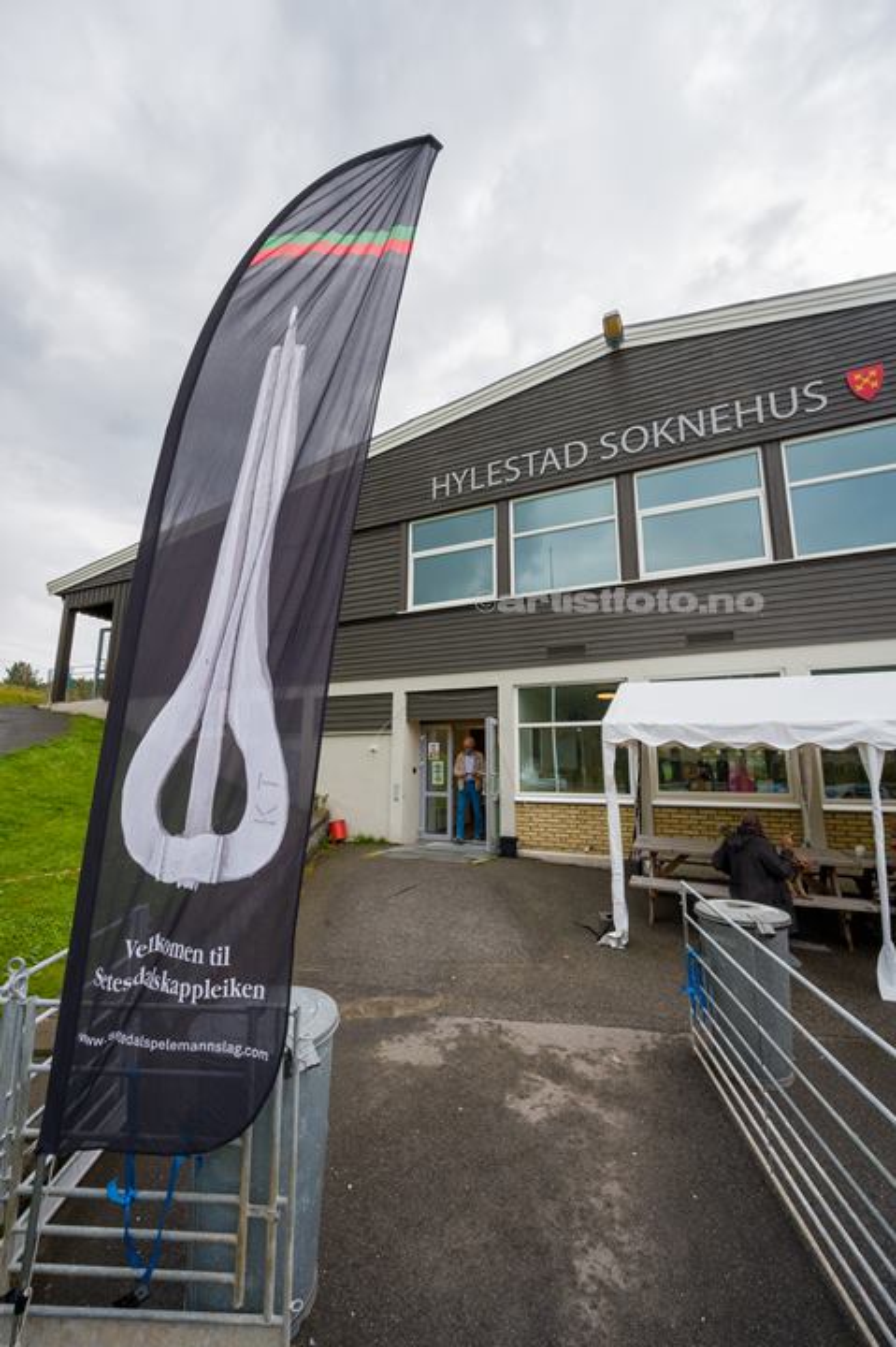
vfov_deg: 104.3
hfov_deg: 81.1
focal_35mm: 14
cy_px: 674
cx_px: 448
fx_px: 523
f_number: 13
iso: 1000
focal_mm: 14
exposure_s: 1/640
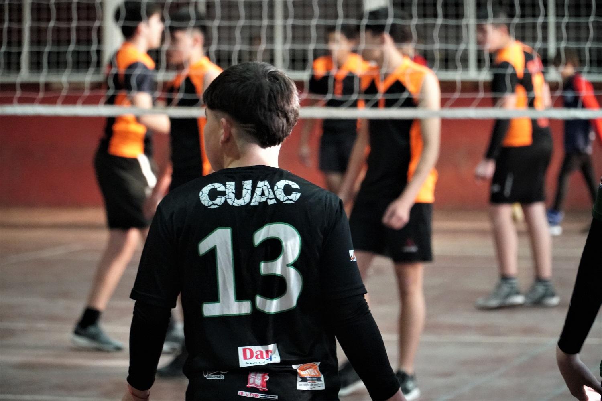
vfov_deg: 9.1
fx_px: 2533
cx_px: 301
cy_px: 200
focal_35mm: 152
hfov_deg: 13.6
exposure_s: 1/160
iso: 5000
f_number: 4
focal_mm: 101
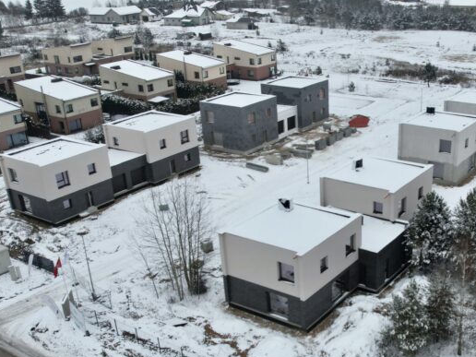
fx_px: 578
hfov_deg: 43.5
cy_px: 249
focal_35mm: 42
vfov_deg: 33.9
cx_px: 350
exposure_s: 1/320
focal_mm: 8.38
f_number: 2.8
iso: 100
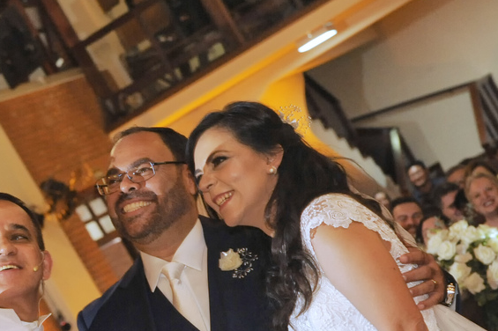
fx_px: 2350
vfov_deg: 8.0
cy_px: 290
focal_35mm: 170
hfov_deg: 12.1
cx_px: 170
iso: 3200
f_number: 6.3
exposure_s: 1/80
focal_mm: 80
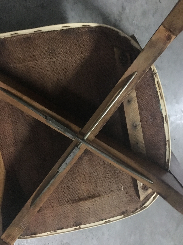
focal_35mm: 29
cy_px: 122
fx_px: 204
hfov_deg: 48.2
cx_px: 92
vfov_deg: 61.7
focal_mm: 4.15
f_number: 2.2
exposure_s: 1/4
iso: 200
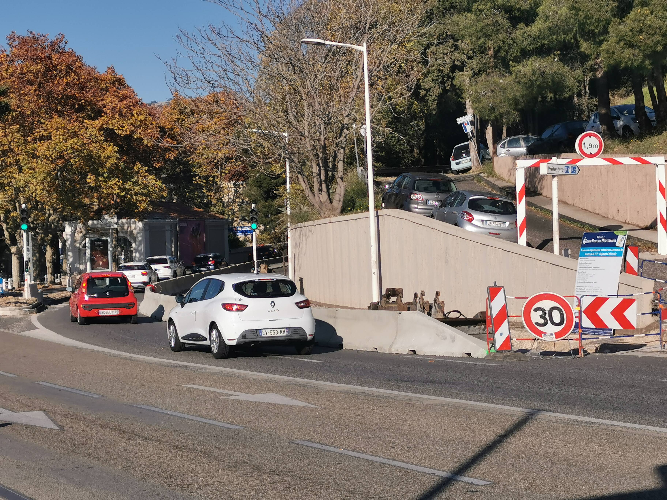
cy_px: 250
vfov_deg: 20.2
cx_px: 334
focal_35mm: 73
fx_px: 1407
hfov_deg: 26.7
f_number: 1.8
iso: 50
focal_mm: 5.58
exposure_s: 1/4854
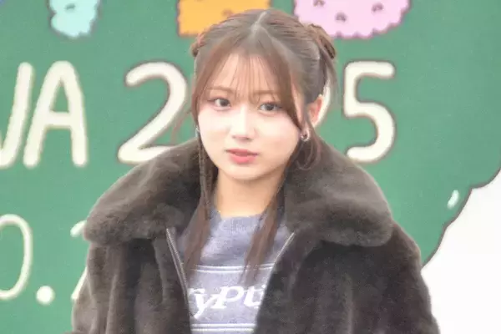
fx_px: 3548
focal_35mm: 255
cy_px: 167
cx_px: 250
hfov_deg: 8.1
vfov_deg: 5.4
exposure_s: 1/320
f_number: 5.6
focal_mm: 170
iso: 1400
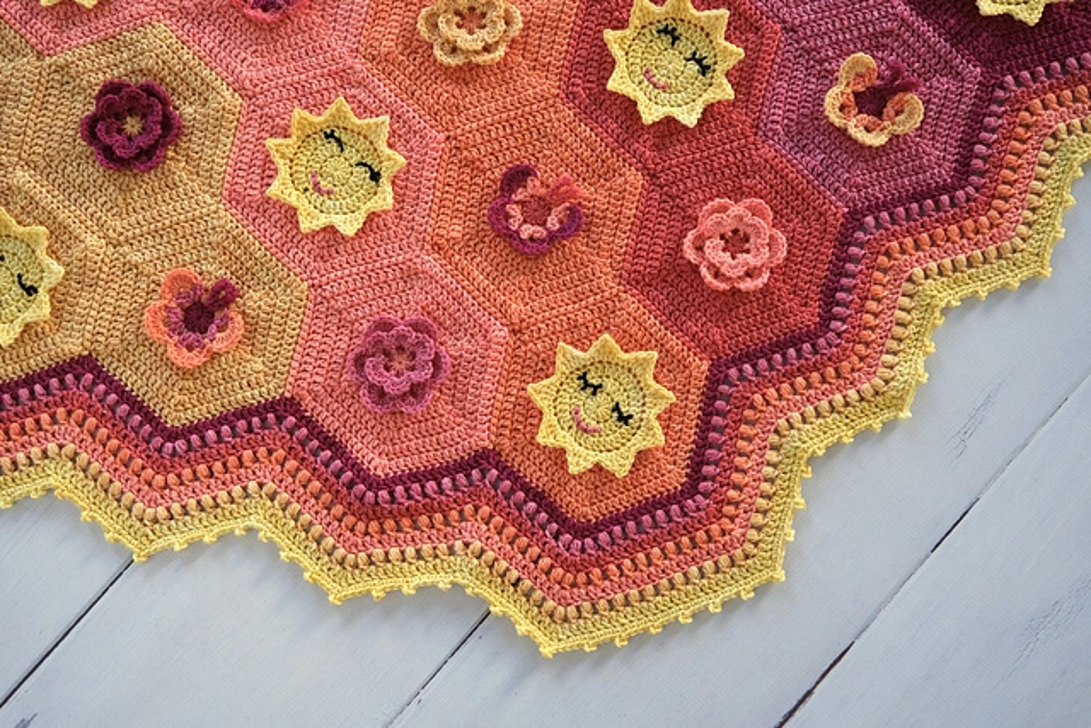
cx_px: 546
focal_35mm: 33
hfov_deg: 57.2
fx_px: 1000
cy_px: 364
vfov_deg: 40.0
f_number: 4
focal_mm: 22.3
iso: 1000
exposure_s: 1/100
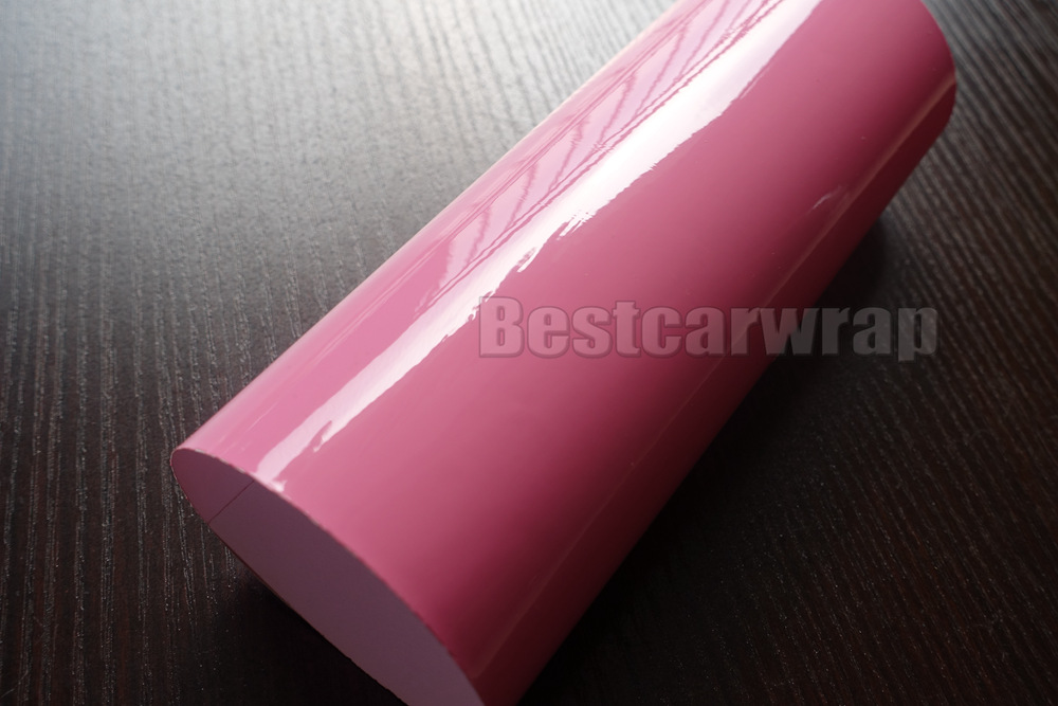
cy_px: 353
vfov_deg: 38.9
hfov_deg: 55.8
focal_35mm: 34
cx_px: 529
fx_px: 999
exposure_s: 1/125
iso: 125
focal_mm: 12.48
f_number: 4
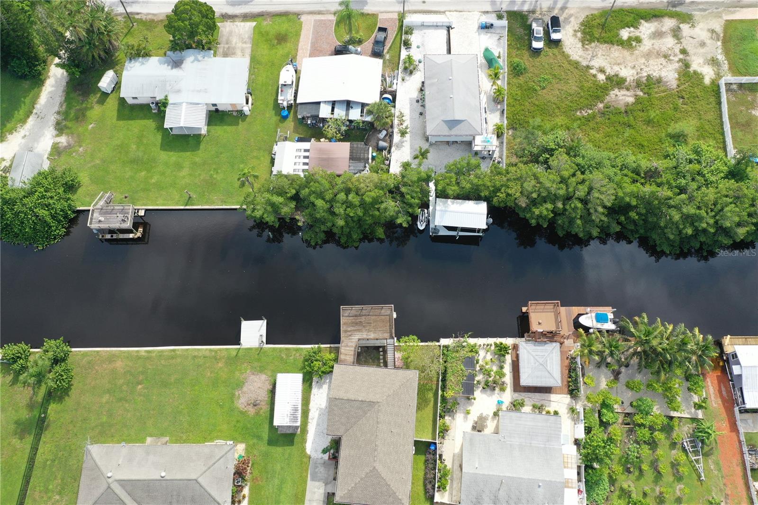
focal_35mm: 28
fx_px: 589
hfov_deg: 65.5
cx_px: 379
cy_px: 252
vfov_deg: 46.4
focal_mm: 10.26
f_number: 4
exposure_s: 1/80
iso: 100
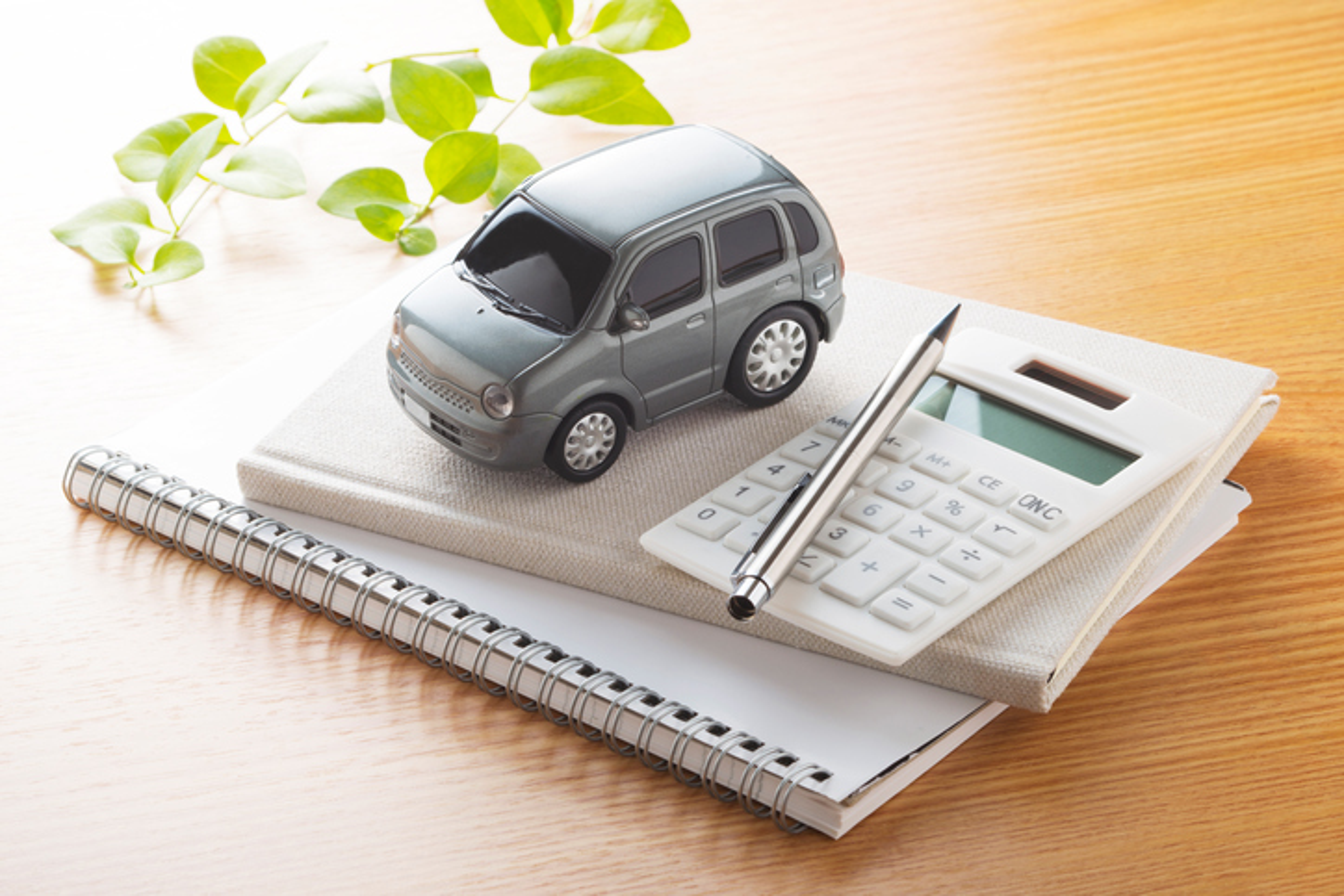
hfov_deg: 19.5
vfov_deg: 13.0
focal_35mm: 105
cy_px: 448
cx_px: 672
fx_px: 3921
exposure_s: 1/160
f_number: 22
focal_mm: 105
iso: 100
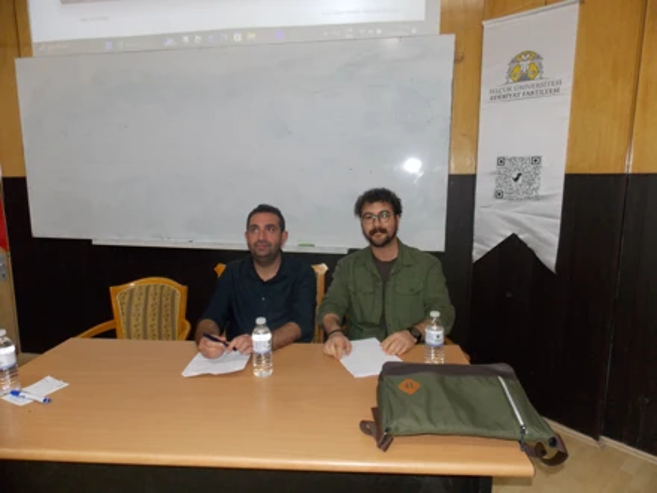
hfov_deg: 73.9
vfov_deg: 58.9
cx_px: 328
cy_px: 246
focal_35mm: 23
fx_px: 437
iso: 200
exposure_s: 1/30
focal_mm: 4
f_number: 3.1
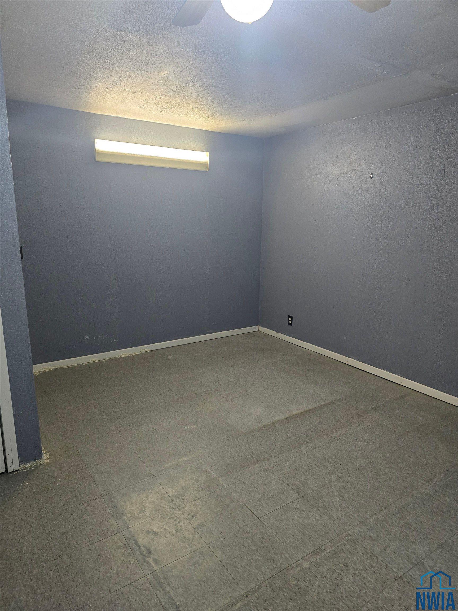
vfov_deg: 73.9
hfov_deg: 58.9
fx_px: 406
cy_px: 306
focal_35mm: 23
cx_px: 229
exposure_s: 1/60
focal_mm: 6.3
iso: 640
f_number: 1.7
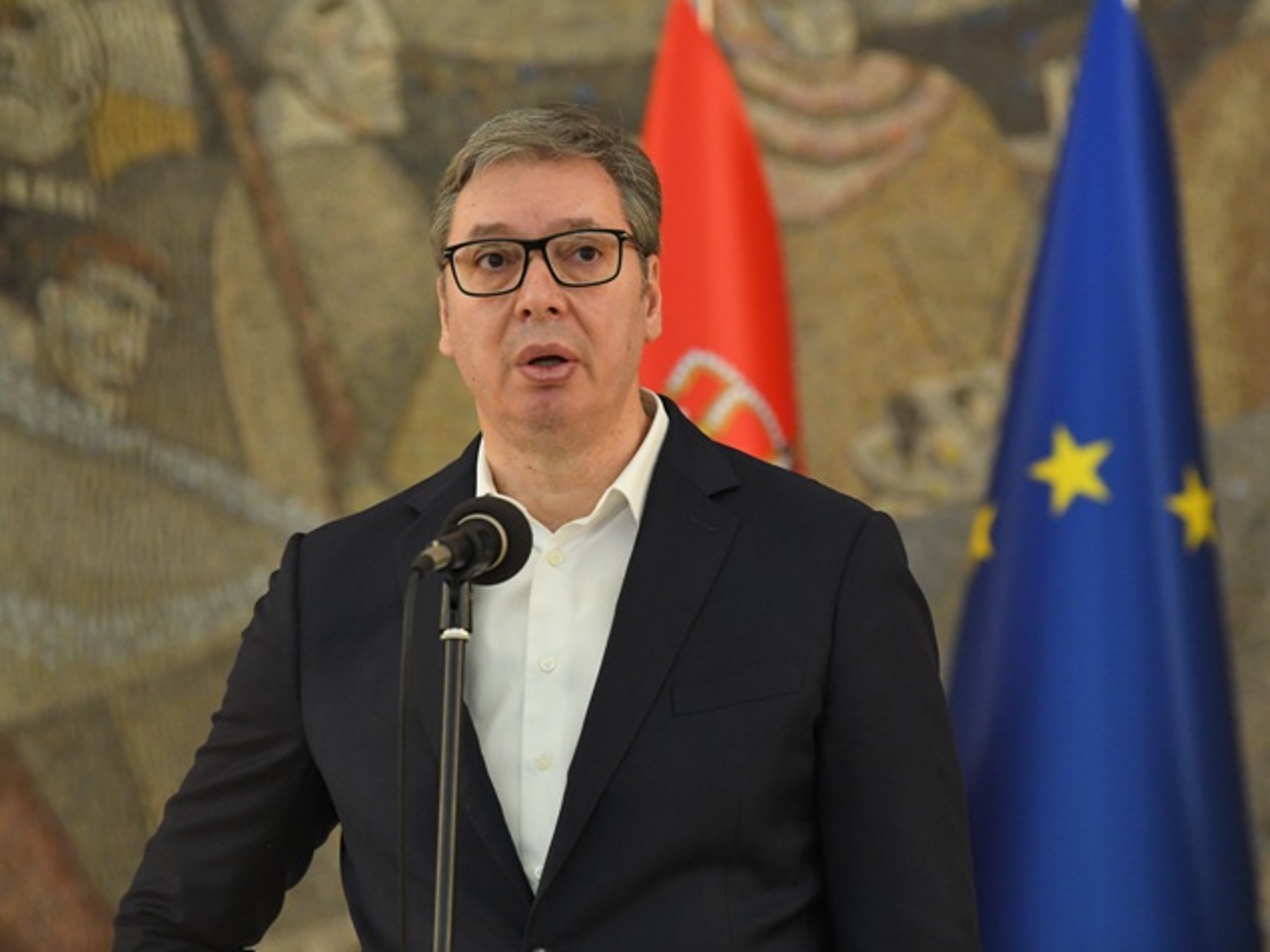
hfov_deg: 8.2
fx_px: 8879
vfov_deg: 6.1
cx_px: 663
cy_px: 426
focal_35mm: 242
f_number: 4
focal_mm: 200
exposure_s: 1/250
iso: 6400
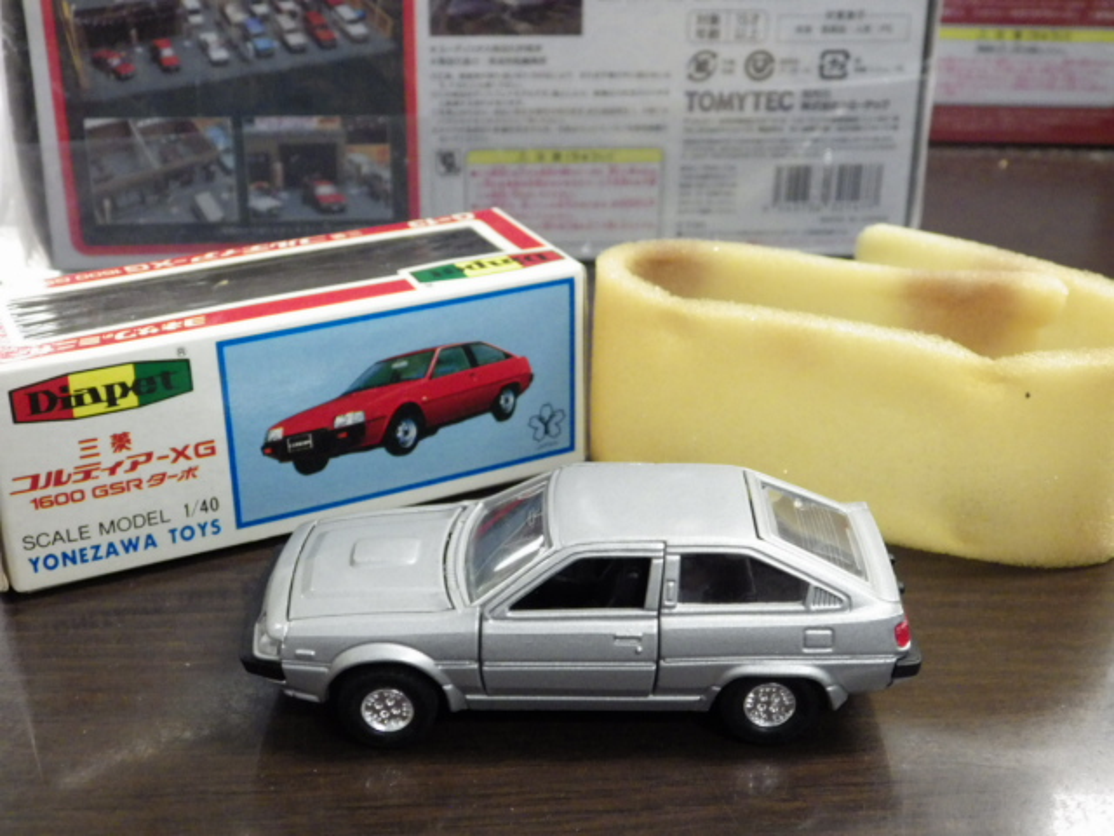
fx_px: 1609
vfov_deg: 29.1
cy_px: 418
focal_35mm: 50
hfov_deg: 38.2
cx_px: 557
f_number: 3.8
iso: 800
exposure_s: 1/30
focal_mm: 9
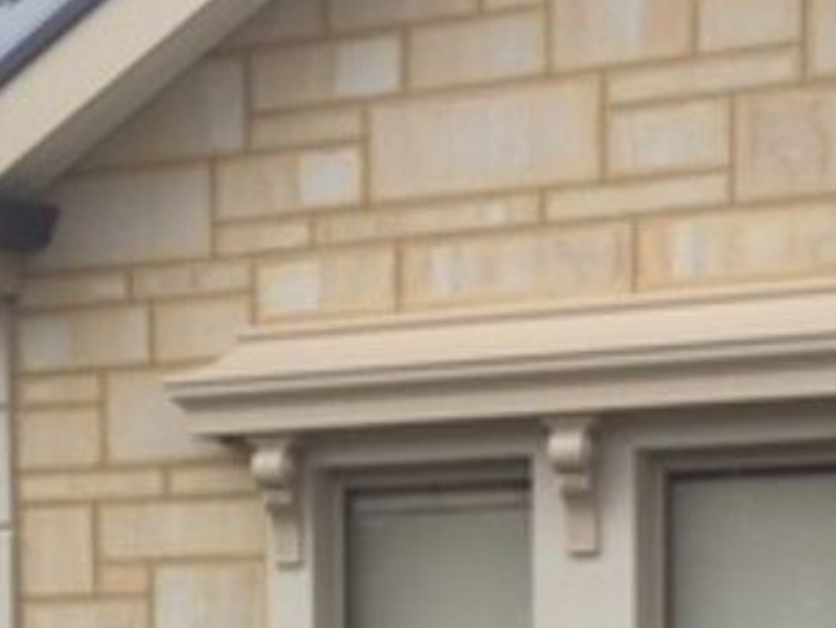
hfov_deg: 17.0
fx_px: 2754
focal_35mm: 114
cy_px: 875
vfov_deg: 12.5
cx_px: 77
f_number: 2.2
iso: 25
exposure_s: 1/198
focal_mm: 4.15
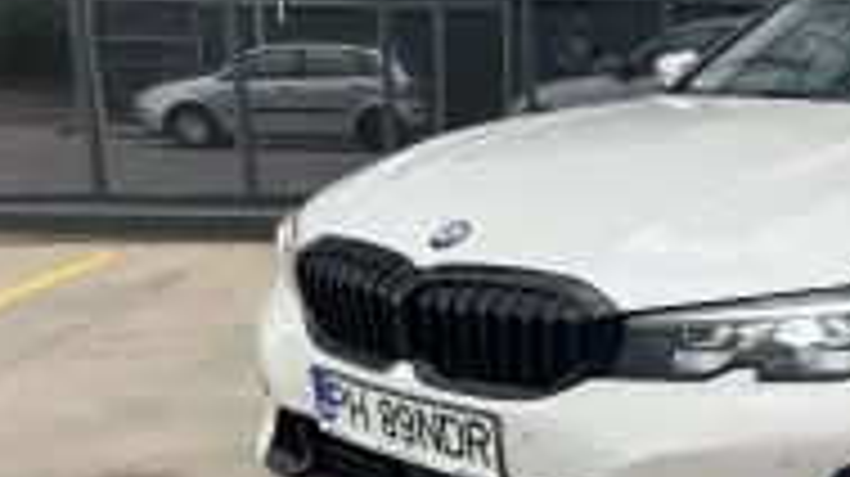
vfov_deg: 21.9
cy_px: 392
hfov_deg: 35.8
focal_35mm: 54
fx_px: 1216
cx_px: 792
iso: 50
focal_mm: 5.7
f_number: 1.5
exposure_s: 1/853
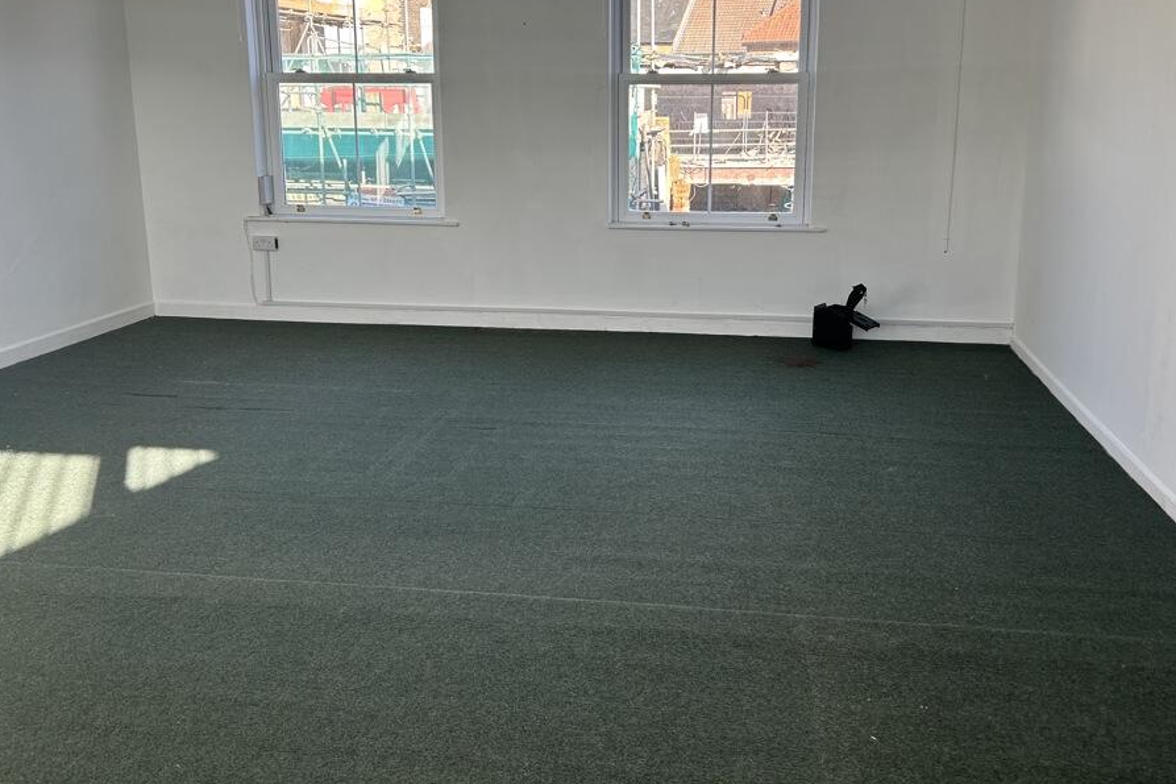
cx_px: 627
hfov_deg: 60.2
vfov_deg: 41.9
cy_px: 282
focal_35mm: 31
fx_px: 1012
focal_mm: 5.7
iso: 50
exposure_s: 1/274
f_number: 1.5
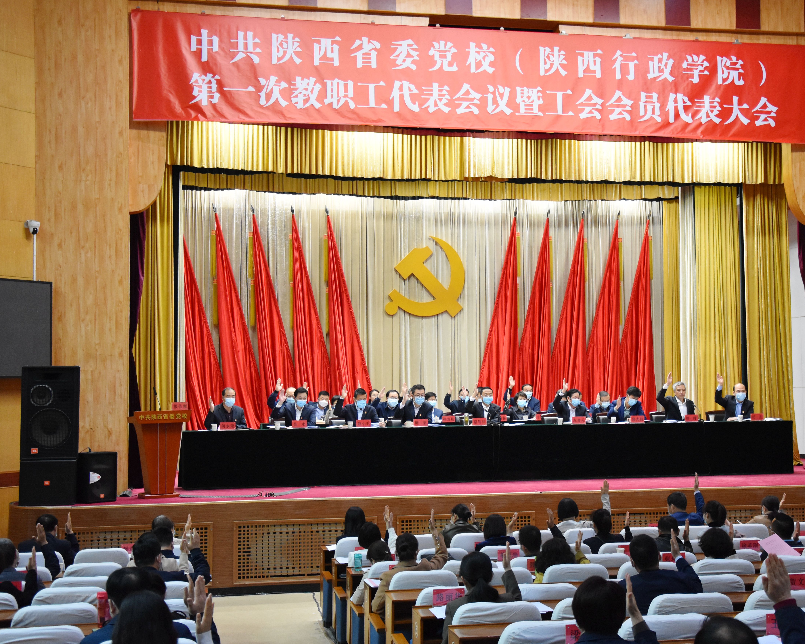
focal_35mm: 51
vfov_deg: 29.7
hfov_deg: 36.5
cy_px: 309
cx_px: 478
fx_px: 1215
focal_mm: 28
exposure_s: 1/100
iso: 1600
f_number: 4
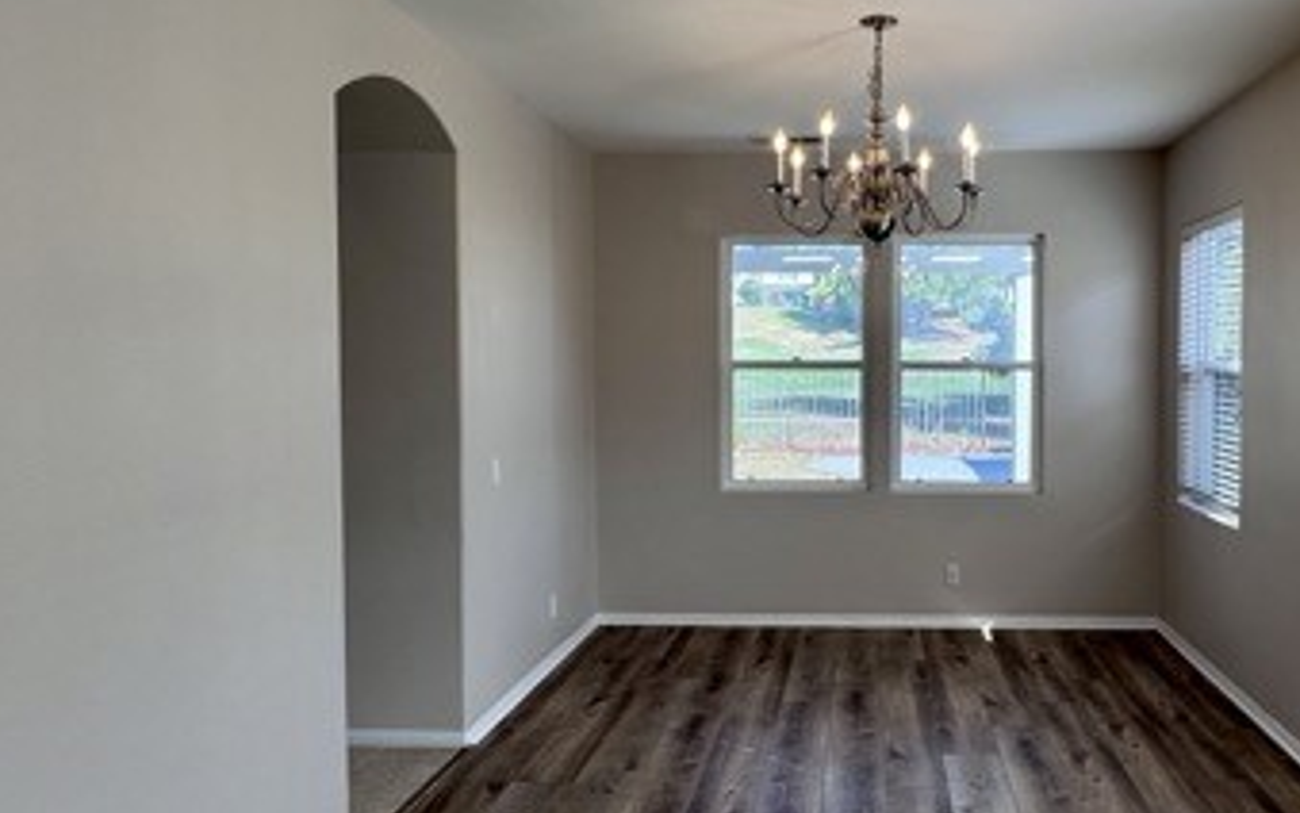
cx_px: 844
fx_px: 992
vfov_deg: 44.6
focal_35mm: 28
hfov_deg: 65.1
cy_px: 399
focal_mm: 2.22
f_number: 2.2
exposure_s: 1/167
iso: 40
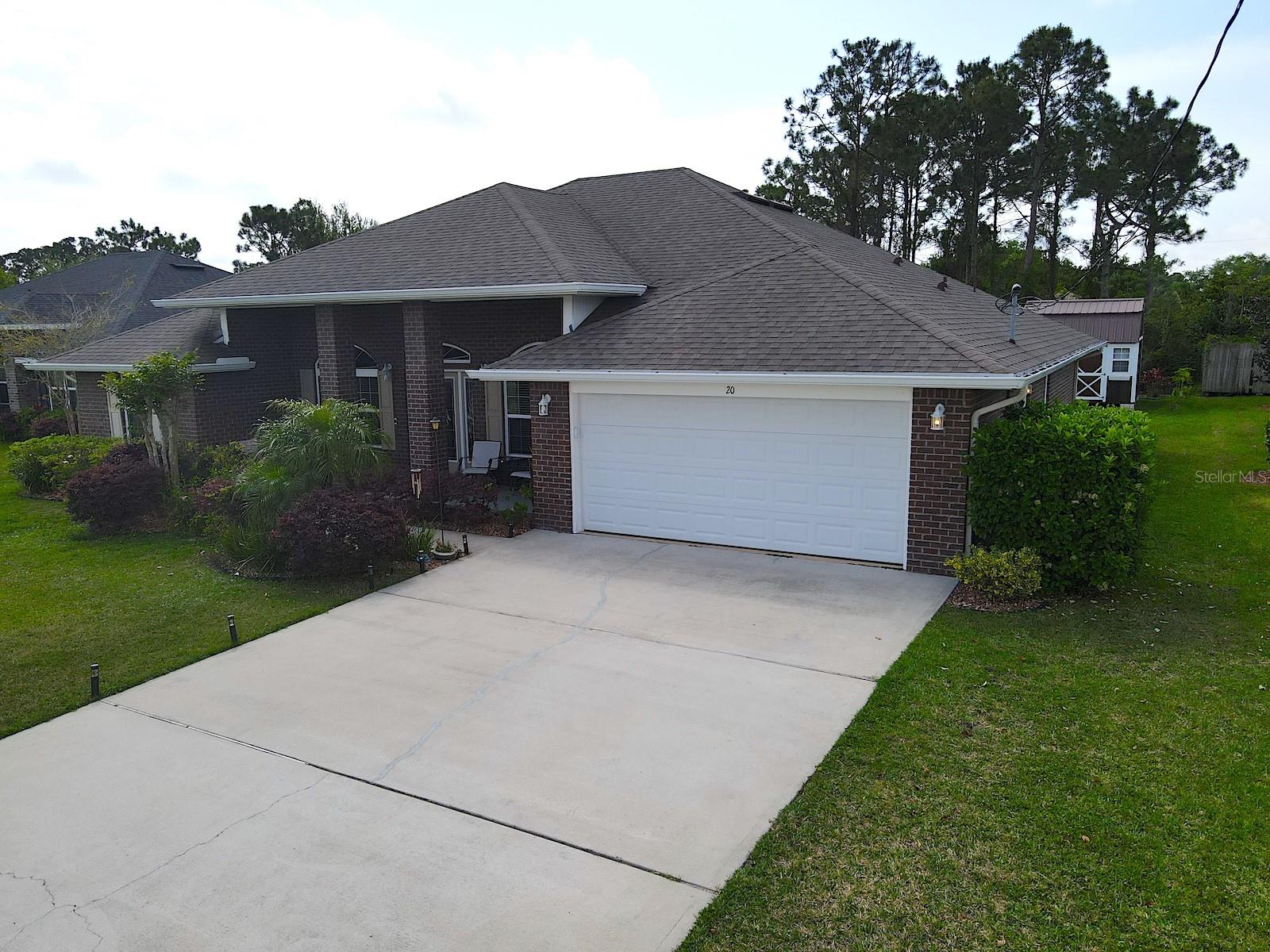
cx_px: 635
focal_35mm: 24
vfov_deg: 56.8
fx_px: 881
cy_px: 476
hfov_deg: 71.6
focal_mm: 4.5
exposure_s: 1/1000
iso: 100
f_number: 2.8
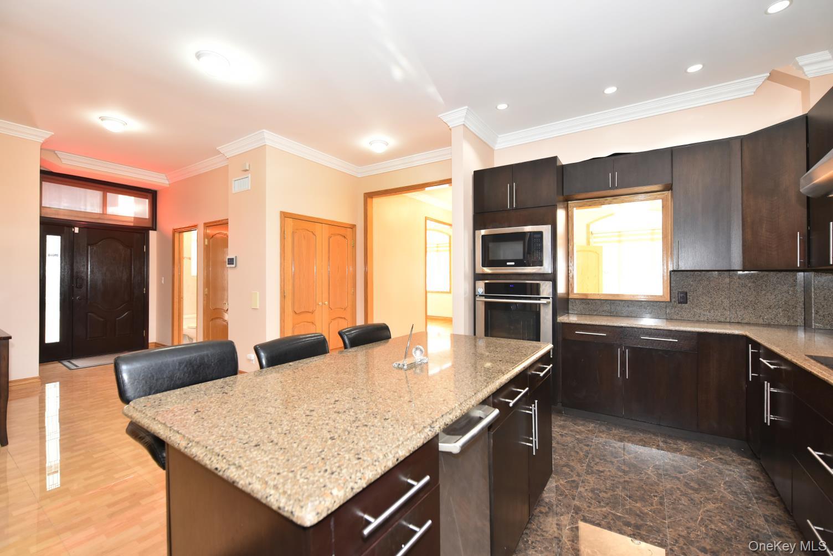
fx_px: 347
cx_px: 416
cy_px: 278
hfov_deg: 100.4
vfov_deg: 77.4
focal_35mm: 15
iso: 1600
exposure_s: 1/125
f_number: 3.5
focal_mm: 15
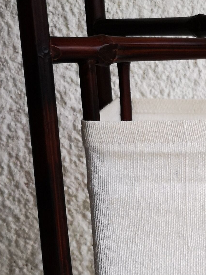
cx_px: 237
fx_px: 682
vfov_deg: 21.6
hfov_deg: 16.6
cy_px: 297
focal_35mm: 86
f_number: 1.8
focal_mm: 5.58
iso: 250
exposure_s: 1/100
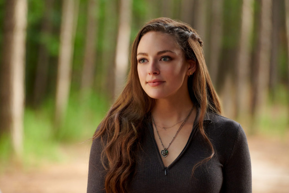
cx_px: 144
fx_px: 1606
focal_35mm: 200
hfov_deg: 10.3
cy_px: 96
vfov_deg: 6.9
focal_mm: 200
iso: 2000
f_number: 4.5
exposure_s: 1/250
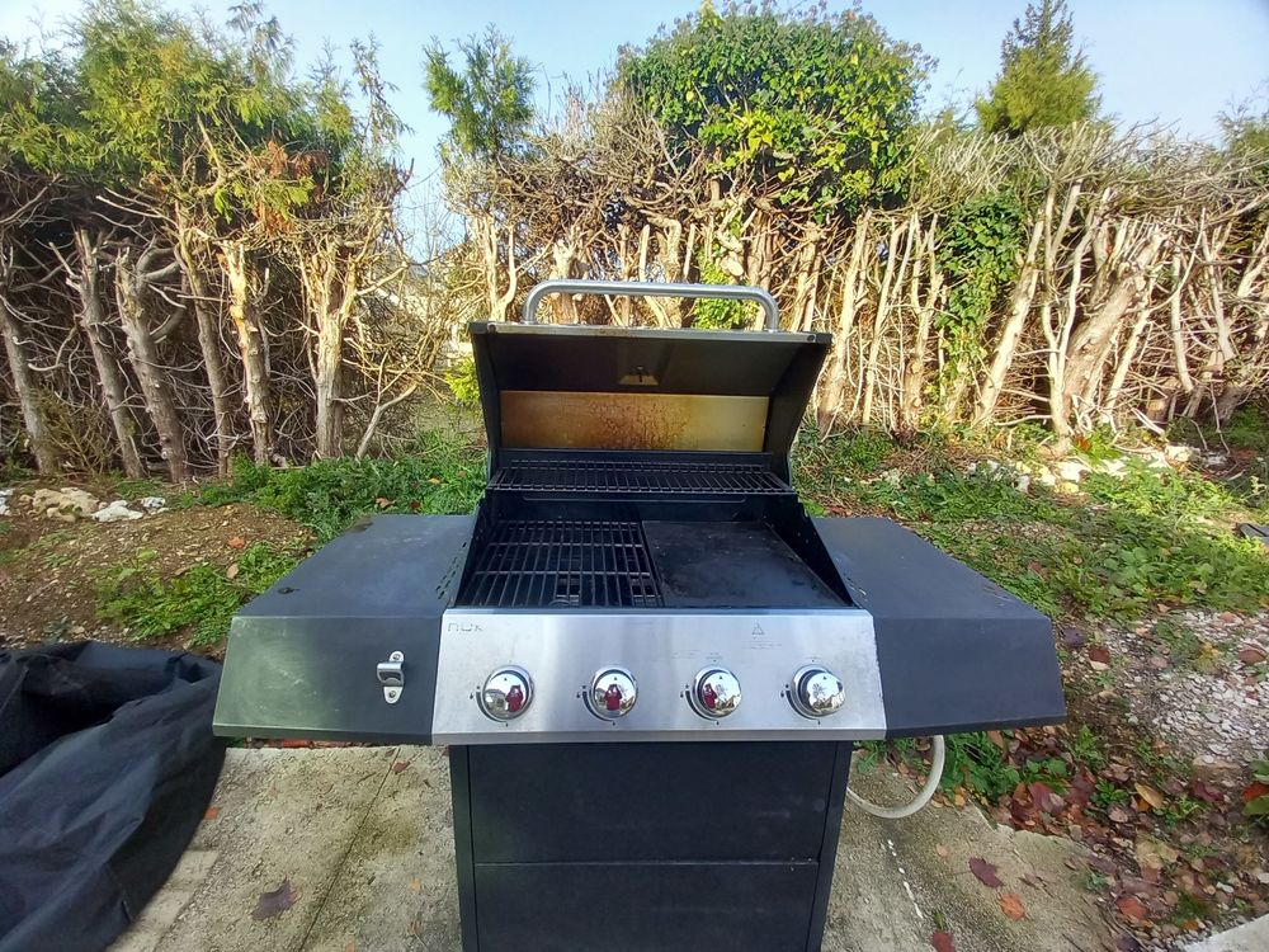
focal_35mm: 13
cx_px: 634
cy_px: 476
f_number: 2.2
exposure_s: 1/127
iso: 50
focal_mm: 1.13
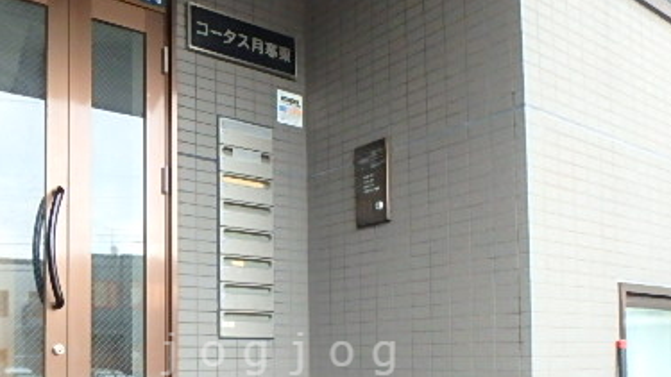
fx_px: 694
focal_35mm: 39
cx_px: 283
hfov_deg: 51.4
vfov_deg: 29.0
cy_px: 354
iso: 800
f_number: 3.5
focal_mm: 3.7
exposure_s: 1/200
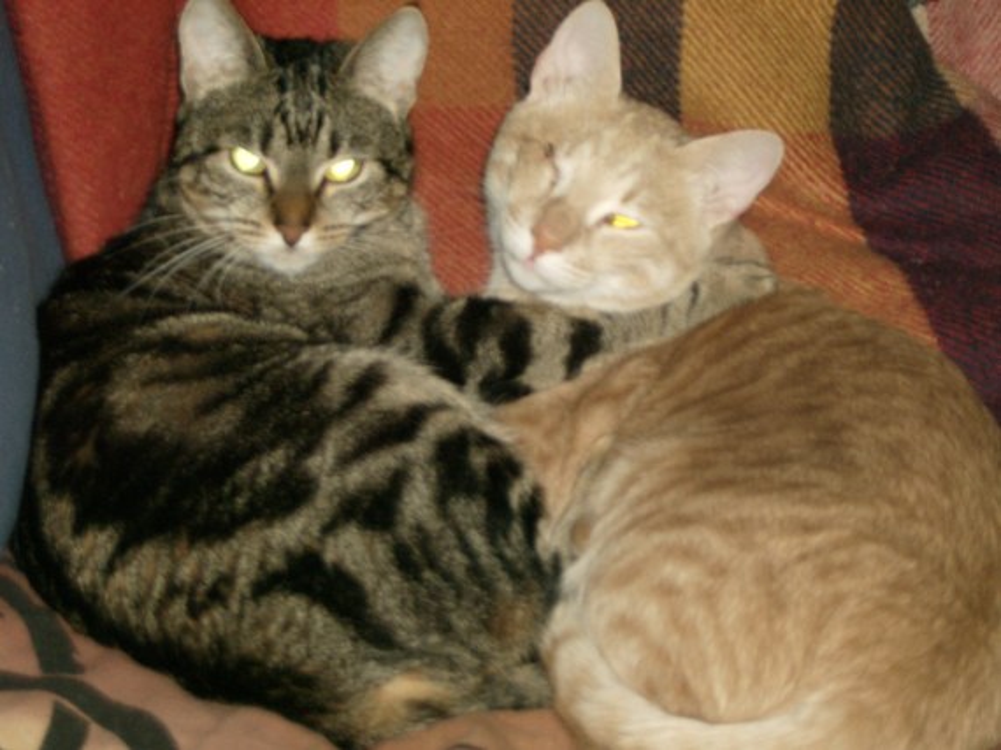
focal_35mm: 109
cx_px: 500
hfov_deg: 18.1
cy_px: 375
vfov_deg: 13.6
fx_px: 3151
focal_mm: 18
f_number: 4.8
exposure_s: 1/125
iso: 200
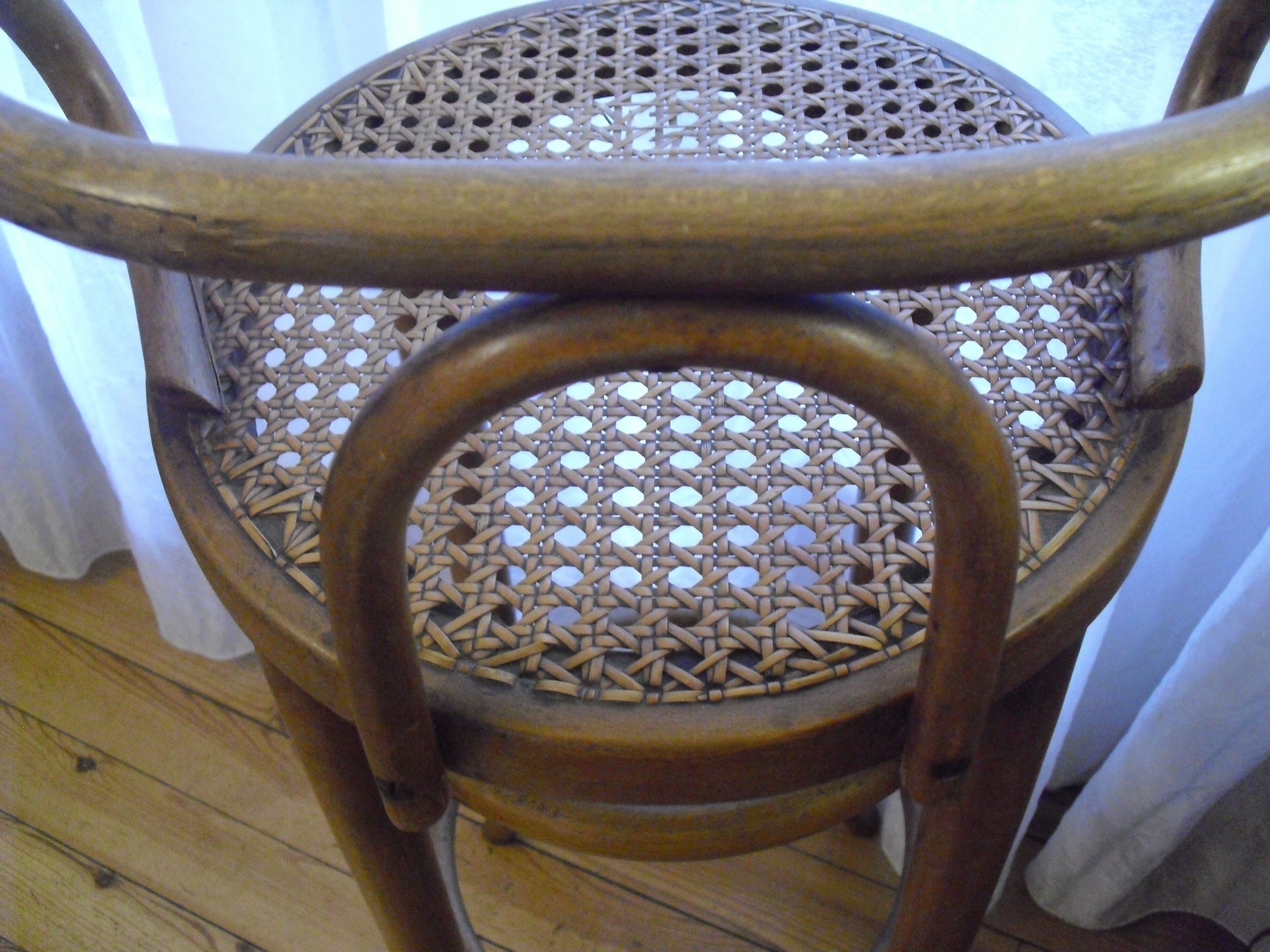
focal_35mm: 36
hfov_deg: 51.4
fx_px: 1321
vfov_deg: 39.7
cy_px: 476
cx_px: 635
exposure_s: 1/25
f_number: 3.1
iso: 800
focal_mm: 6.3
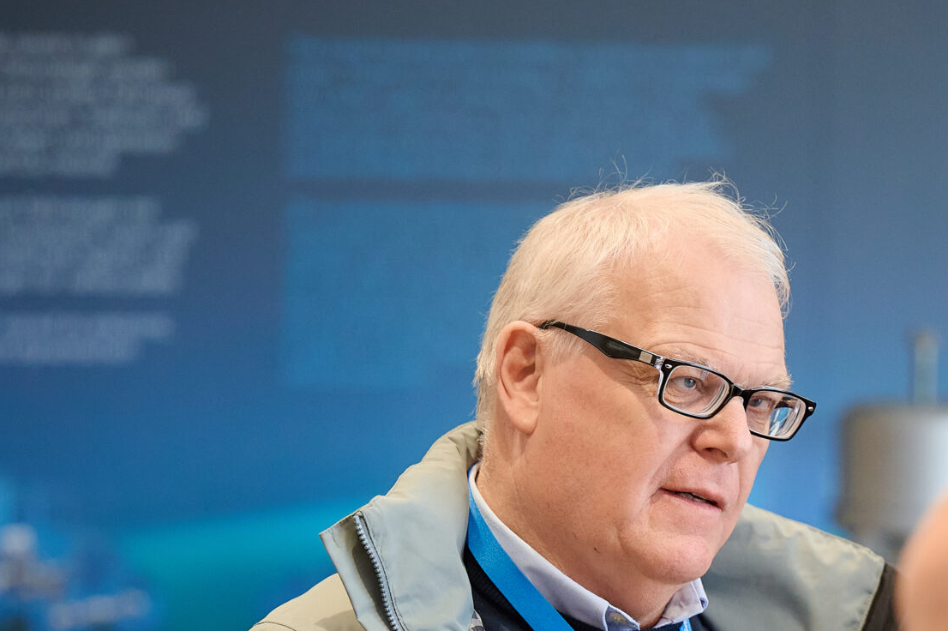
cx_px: 634
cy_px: 701
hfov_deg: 6.8
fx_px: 7921
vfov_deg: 4.5
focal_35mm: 301
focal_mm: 130
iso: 1000
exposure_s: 1/200
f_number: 2.8
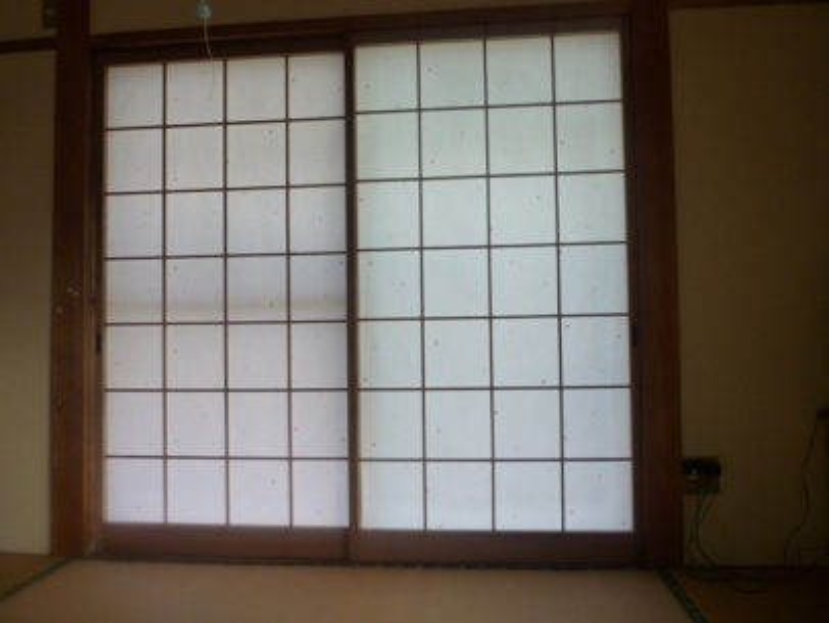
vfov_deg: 48.3
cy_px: 312
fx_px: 695
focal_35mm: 29
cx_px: 414
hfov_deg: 61.6
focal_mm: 5.2
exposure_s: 1/50
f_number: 3.3
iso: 125
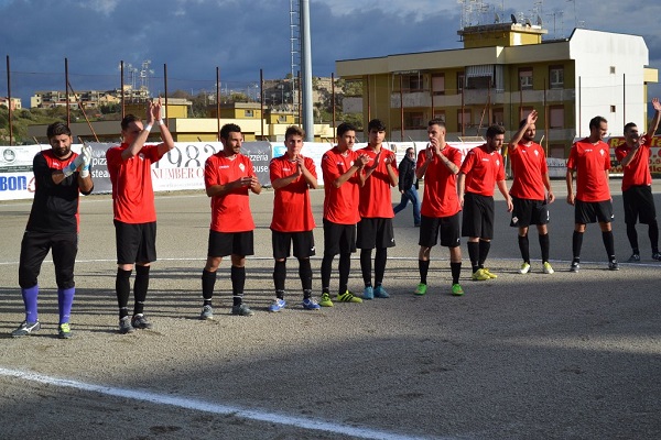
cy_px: 220
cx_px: 330
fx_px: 1267
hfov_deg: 29.2
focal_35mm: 69
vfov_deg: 19.7
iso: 400
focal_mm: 46
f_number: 6.3
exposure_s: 1/1600
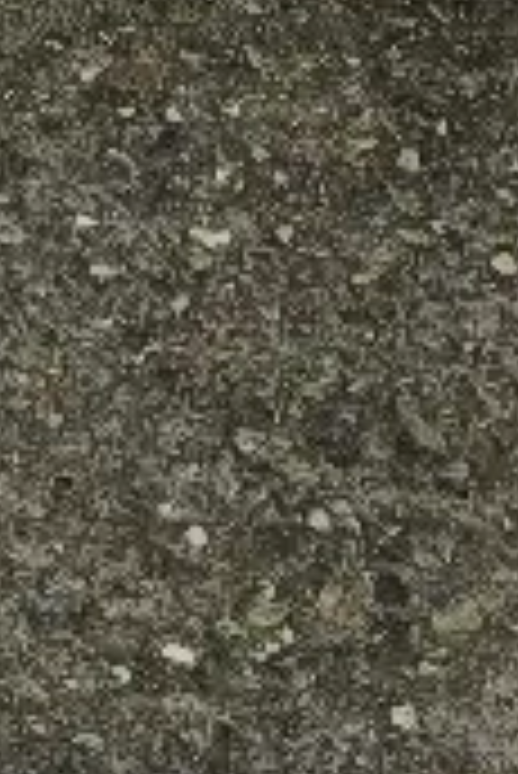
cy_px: -1811
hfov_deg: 7.4
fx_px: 3985
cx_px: 194
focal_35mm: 185
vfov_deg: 8.5
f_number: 1.7
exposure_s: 1/222
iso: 12
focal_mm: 6.3
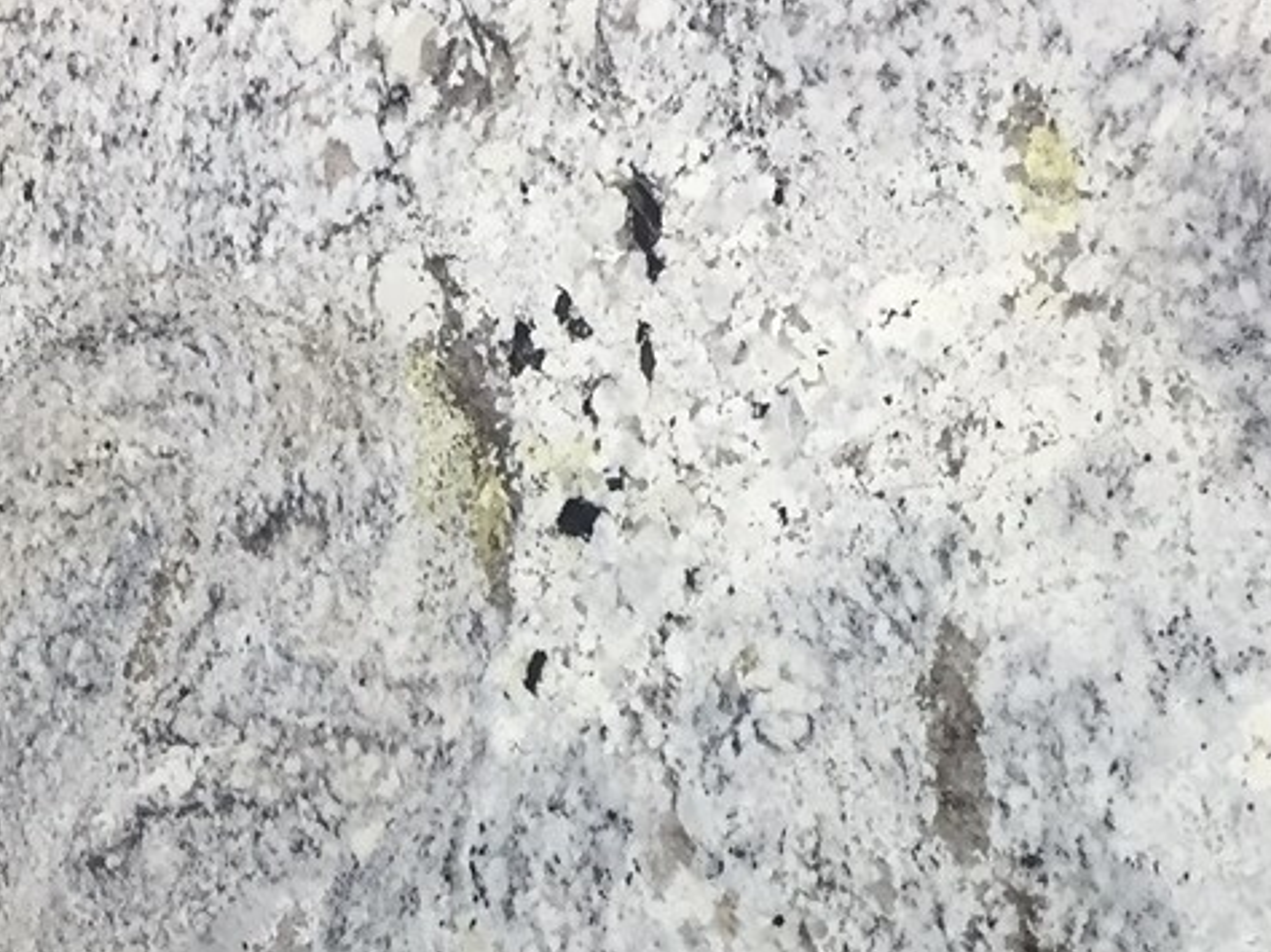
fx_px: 2239
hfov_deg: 31.2
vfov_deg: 23.4
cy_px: 857
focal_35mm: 61
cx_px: 324
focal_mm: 4.15
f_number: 2.2
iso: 32
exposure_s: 1/40
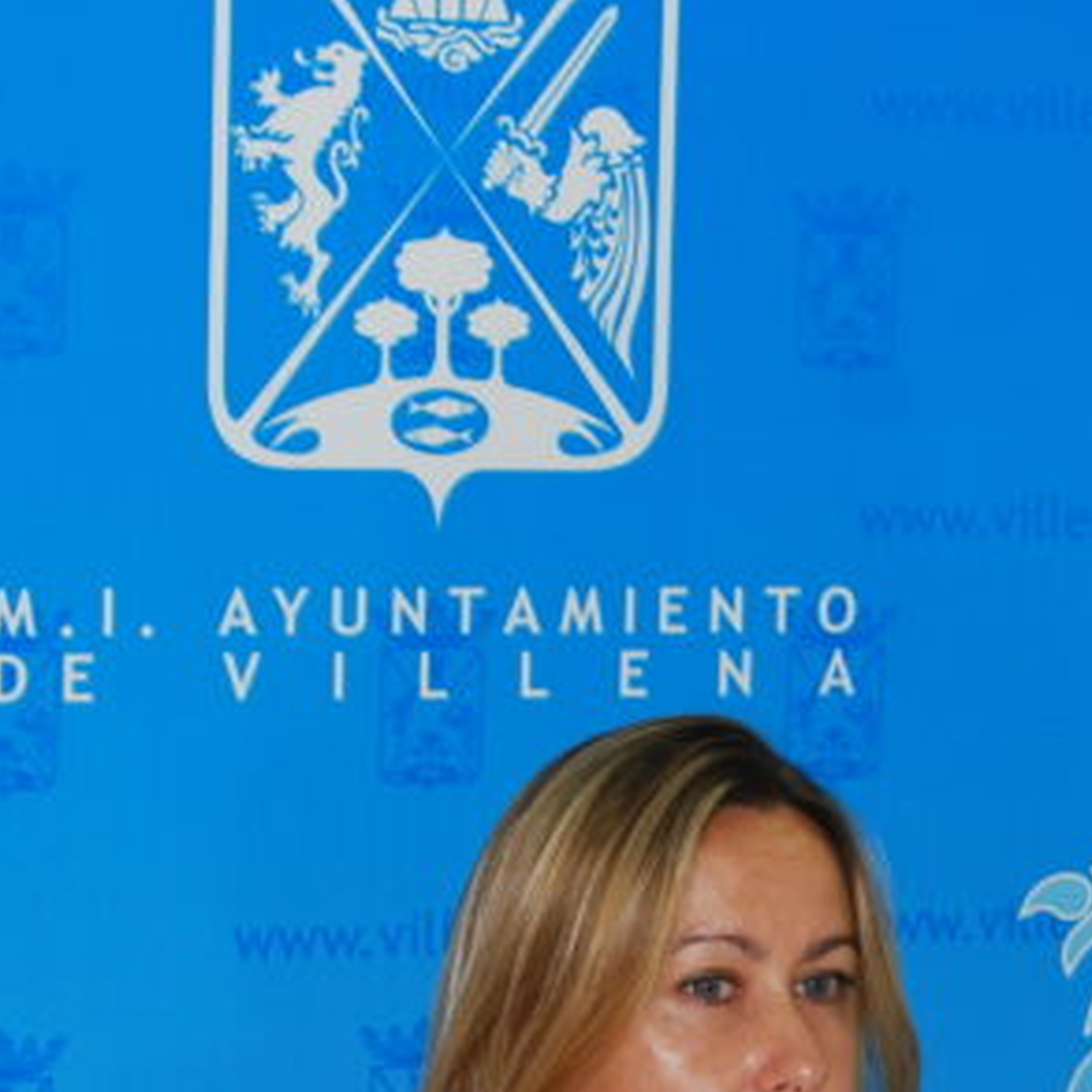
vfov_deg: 11.0
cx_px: 473
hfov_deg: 11.0
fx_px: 5675
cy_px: 809
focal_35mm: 159
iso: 200
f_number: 4.8
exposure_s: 1/60
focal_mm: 38
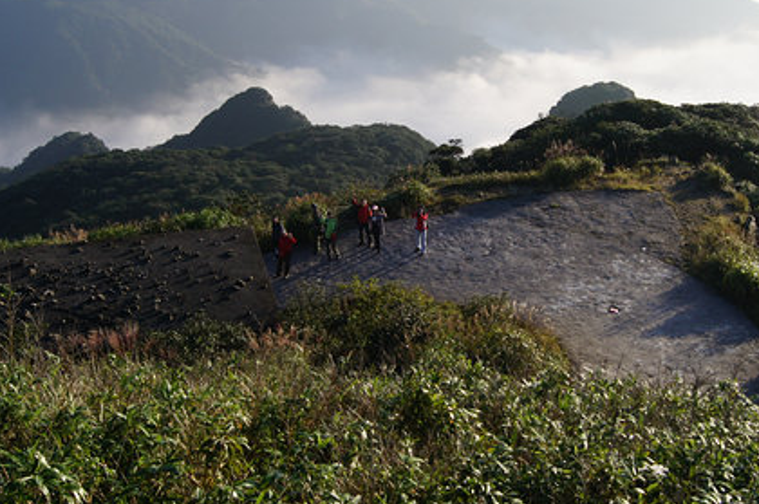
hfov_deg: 39.6
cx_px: 426
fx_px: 1053
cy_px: 205
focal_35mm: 50
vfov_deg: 26.9
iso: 200
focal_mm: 20
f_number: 7.1
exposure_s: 1/400
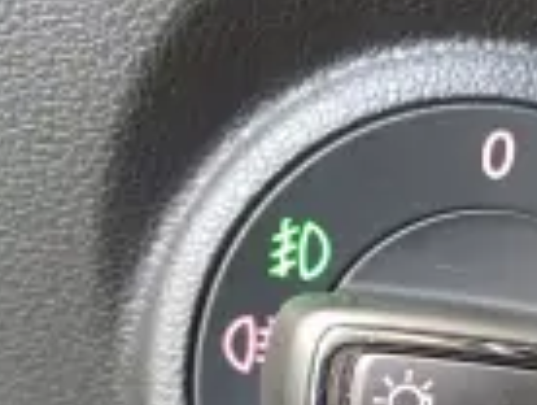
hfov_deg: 28.3
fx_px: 1010
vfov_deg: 22.2
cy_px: 354
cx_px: 514
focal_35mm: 65
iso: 640
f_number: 1.8
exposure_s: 1/24
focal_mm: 4.65
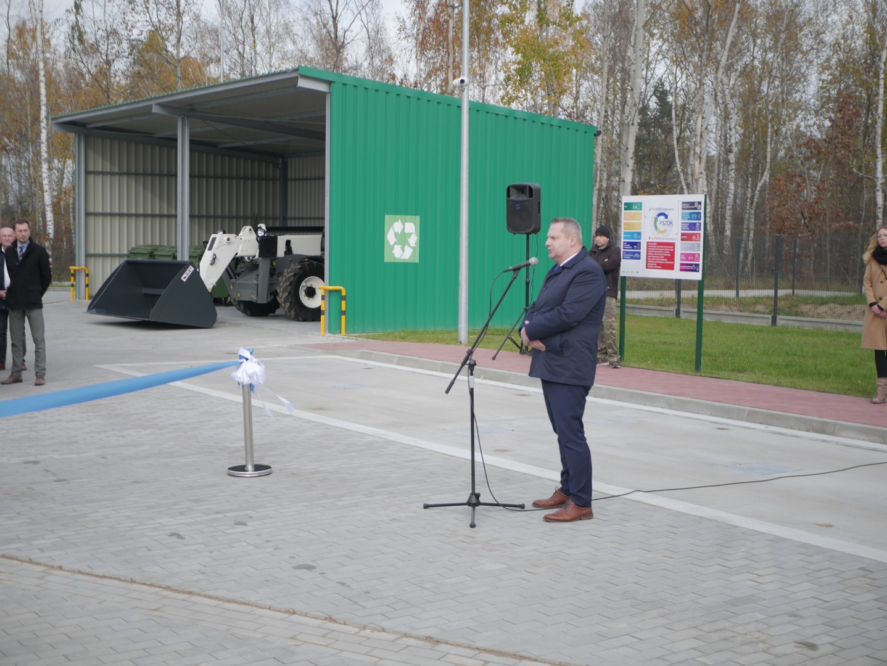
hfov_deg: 38.2
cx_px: 444
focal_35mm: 50
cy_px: 333
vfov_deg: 29.1
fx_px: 1282
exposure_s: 1/2000
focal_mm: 25
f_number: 1.8
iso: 200
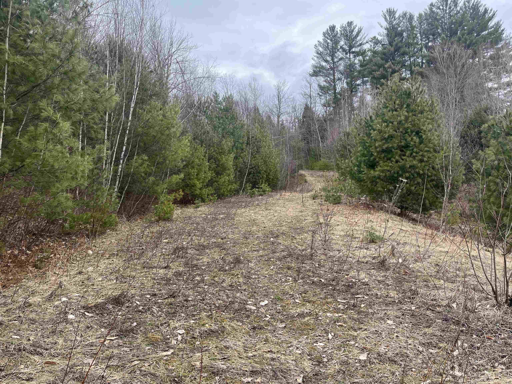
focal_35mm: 26
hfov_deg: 67.3
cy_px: 192
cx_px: 256
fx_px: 385
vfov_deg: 53.1
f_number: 1.6
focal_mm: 5.1
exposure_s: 1/495
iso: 50
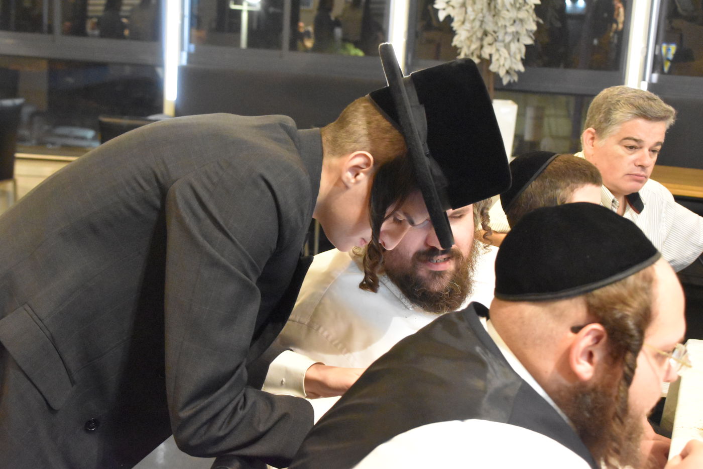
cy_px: 234
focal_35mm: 60
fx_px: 1171
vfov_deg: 22.6
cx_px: 352
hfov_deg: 33.4
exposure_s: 1/60
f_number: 4.8
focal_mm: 40
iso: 10000
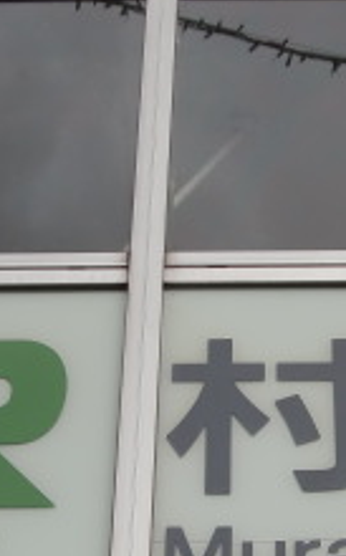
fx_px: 2148
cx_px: 275
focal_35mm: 142
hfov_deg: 9.2
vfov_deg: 14.7
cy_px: 447
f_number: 3.3
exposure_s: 1/800
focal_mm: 8.2
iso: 64
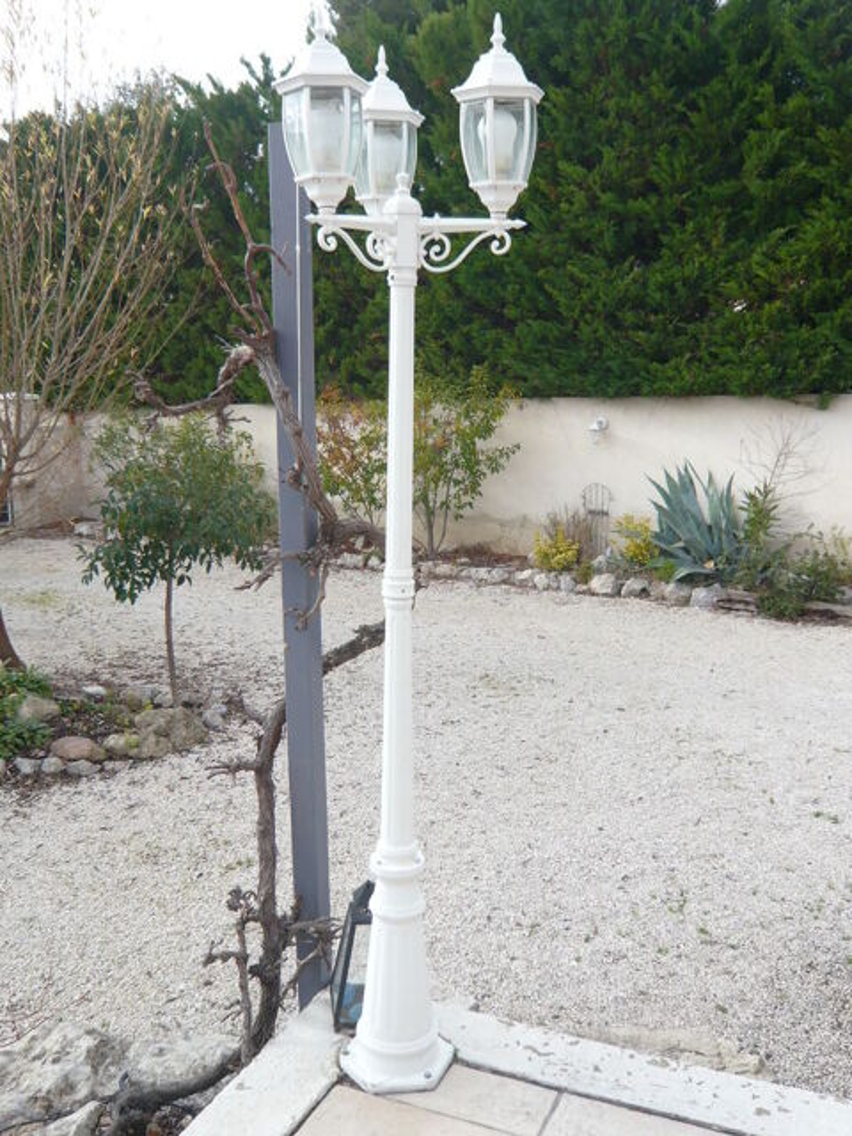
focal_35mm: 32
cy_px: 568
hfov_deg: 44.2
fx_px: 1050
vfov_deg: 56.8
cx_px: 426
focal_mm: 4.6
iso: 100
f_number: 2.8
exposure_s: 1/200
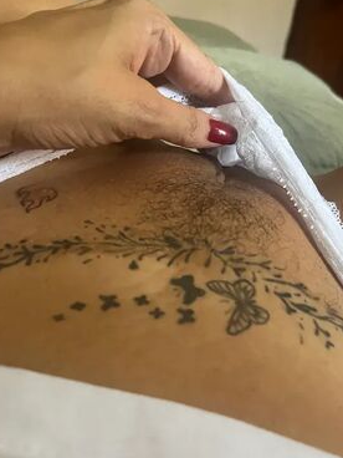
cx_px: 204
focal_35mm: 33
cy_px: 251
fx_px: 436
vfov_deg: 55.3
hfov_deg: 42.8
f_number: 1.5
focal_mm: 5.7
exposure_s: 1/60
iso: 500
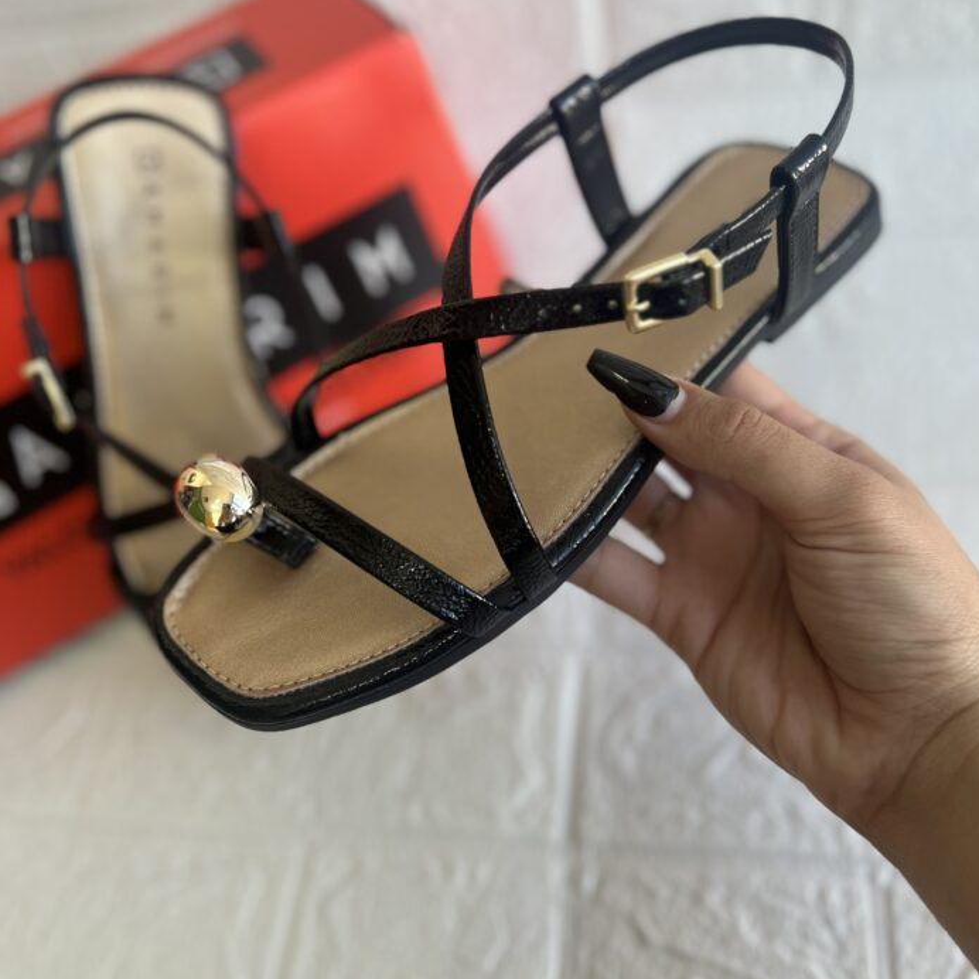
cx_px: 494
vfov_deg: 52.4
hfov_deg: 52.5
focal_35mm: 31
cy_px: 429
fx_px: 992
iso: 50
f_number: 1.5
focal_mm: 5.7
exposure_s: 1/120
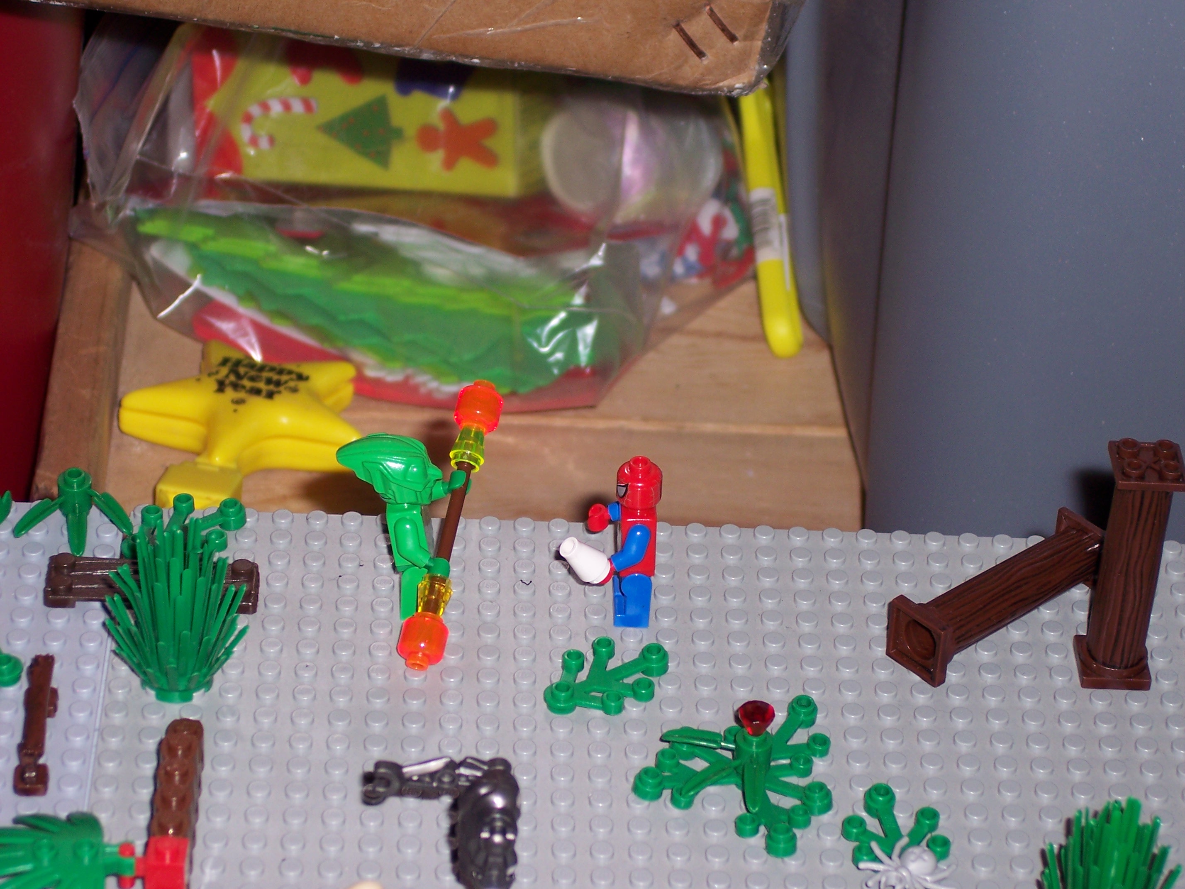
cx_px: 592
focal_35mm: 117
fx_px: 4005
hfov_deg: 16.8
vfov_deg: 12.7
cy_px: 444
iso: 100
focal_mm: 24
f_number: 4.8
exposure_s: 1/125
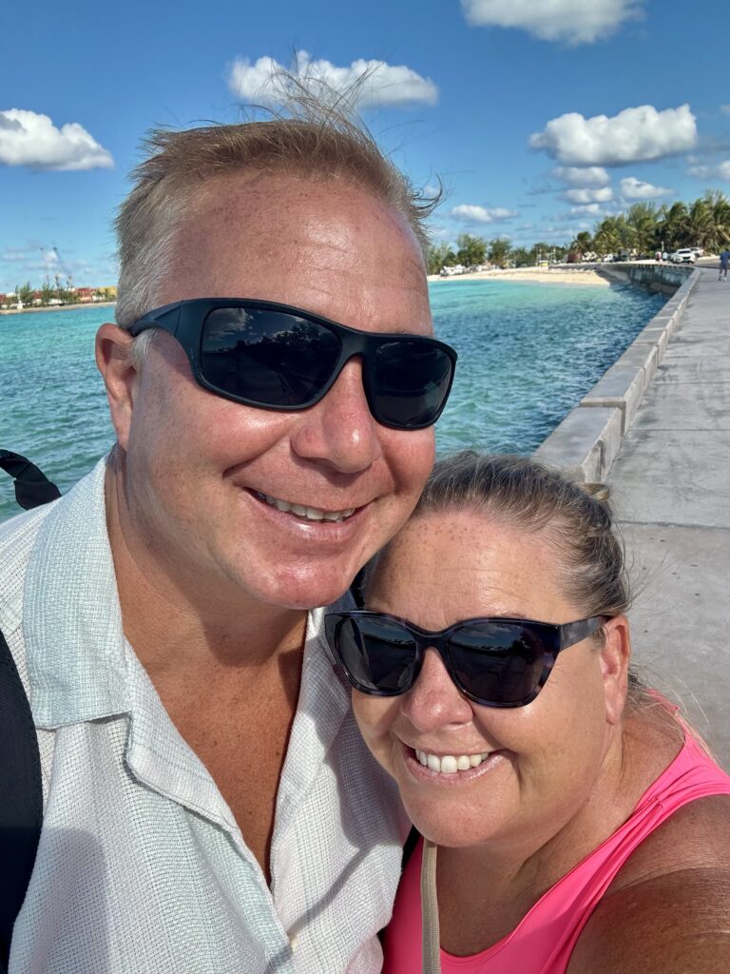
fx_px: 647
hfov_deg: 58.9
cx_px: 365
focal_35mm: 23
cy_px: 487
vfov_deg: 73.9
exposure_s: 1/667
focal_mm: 2.69
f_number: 1.9
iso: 25
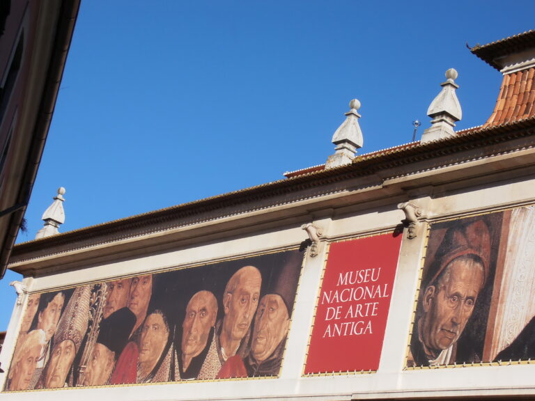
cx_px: 268
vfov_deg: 18.9
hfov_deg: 25.0
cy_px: 200
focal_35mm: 78
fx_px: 1206
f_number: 12.3
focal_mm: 13.79
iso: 80
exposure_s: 1/100
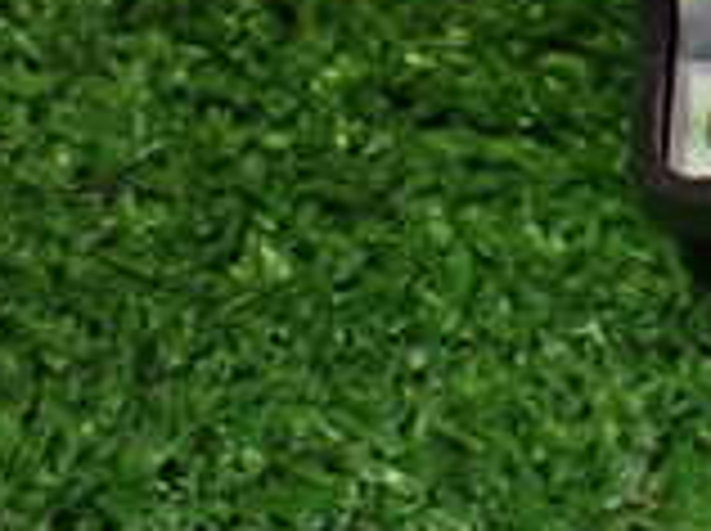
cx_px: 1251
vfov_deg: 12.6
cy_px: -135
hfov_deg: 15.1
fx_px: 2338
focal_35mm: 114
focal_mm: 5.4
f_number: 2.3
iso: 800
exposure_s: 1/100
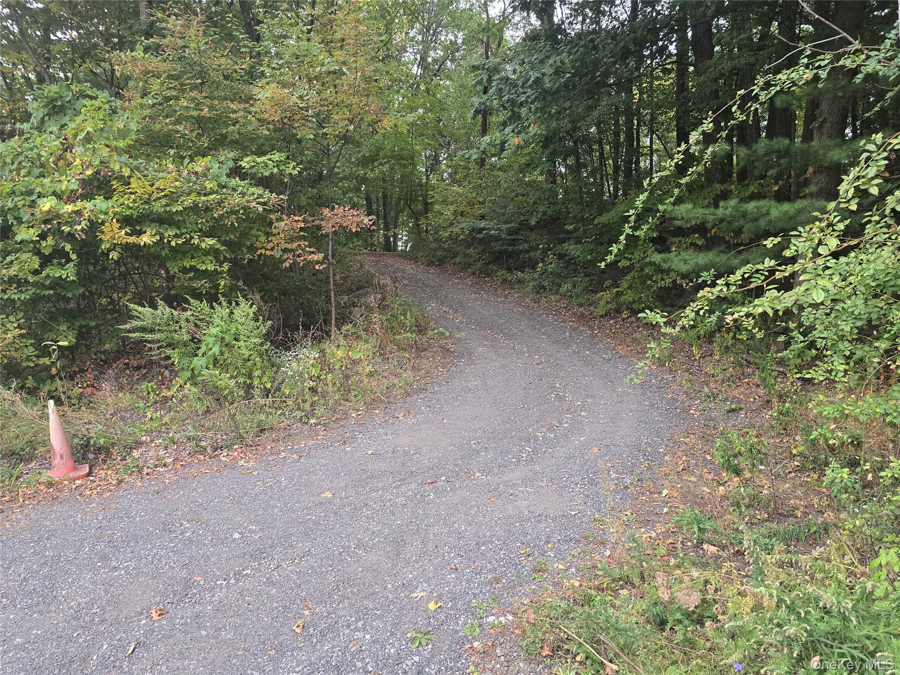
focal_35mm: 23
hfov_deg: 73.9
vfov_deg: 58.9
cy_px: 338
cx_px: 450
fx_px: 598
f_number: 1.7
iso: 125
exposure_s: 1/180
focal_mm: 6.3
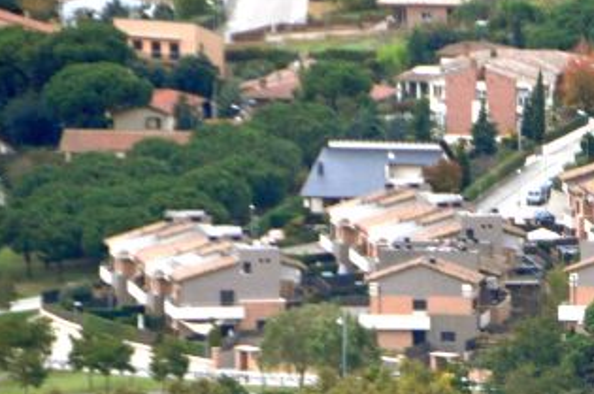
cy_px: 475
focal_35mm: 976
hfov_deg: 2.1
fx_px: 16079
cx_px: 958
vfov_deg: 1.4
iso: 1600
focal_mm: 200
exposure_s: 1/640
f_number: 6.3
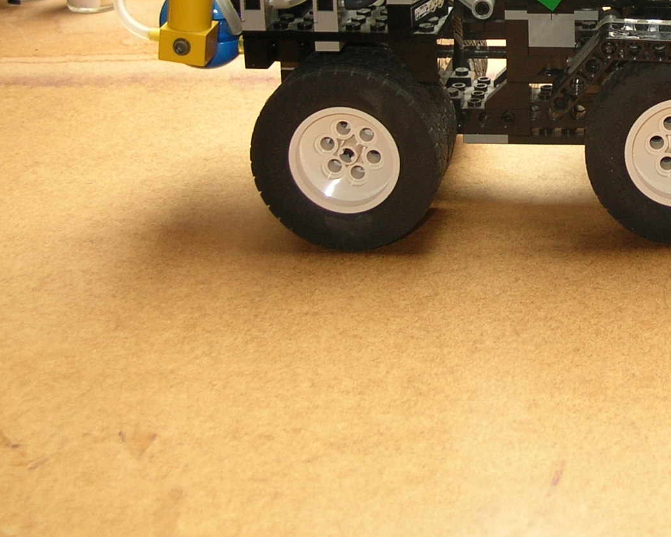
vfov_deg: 19.3
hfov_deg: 23.6
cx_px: 677
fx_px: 1530
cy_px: -1
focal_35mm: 77
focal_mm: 6
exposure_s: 1/30
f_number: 2.7
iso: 50
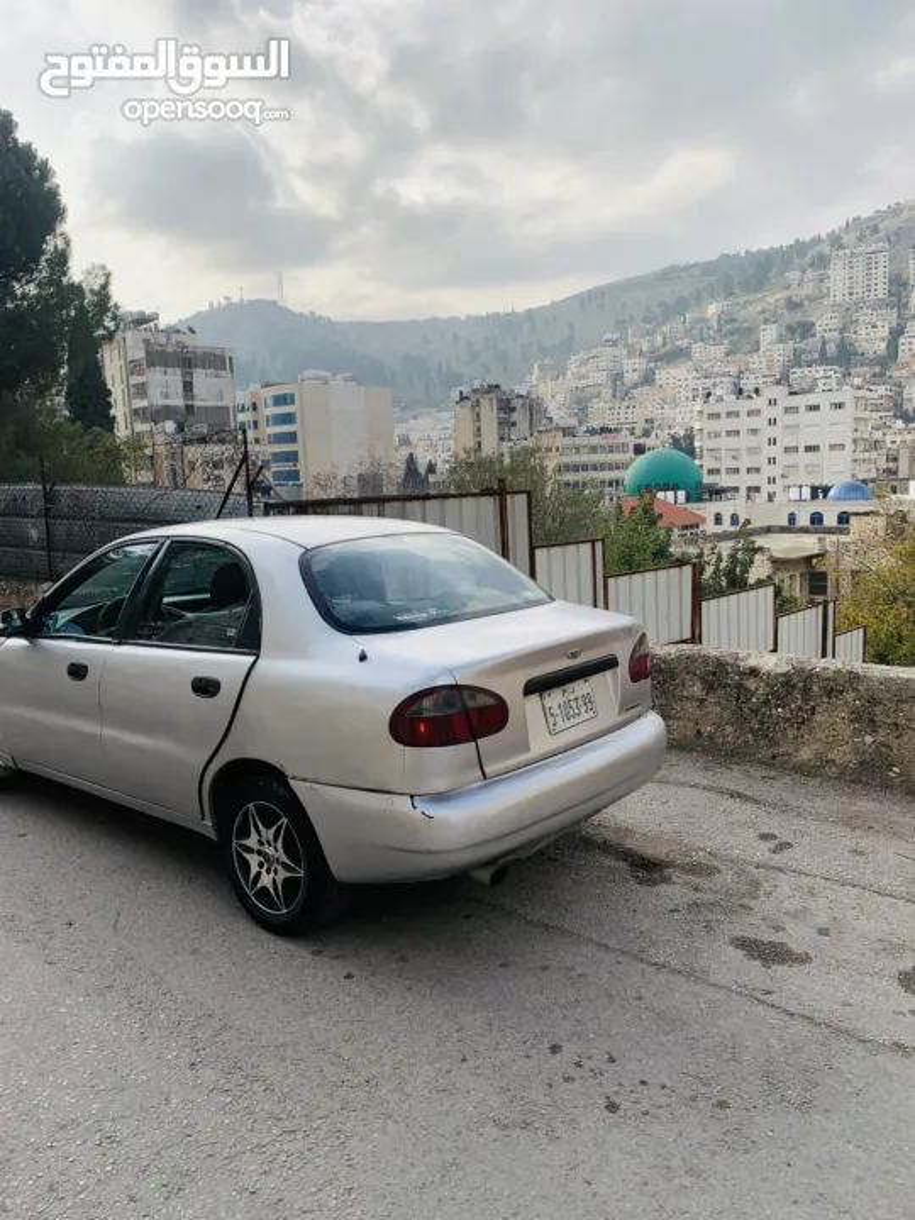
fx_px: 916
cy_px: 610
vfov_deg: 67.3
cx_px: 458
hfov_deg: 53.1
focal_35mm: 26
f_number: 1.8
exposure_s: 1/2257
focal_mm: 4.25
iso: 25
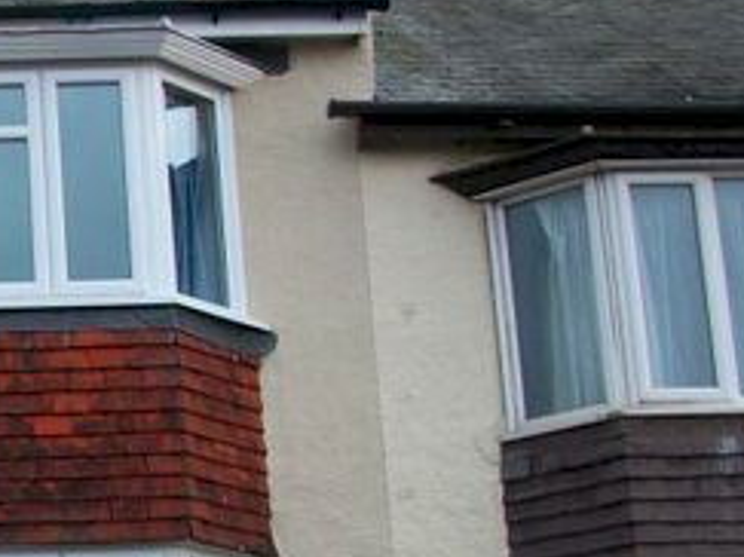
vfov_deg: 14.4
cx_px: -193
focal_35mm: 101
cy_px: 540
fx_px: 2170
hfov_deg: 18.3
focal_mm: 6.3
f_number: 3.1
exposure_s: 1/30
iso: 80
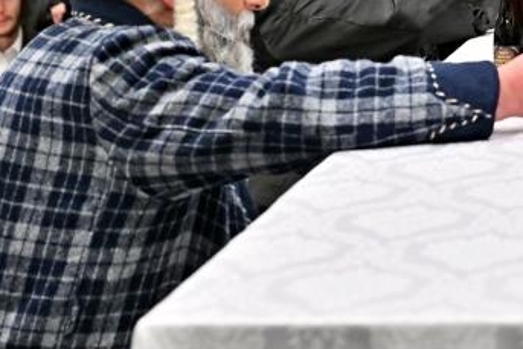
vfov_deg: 8.3
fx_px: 2383
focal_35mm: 164
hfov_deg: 12.2
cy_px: -66
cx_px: 675
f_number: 4
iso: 400
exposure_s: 1/250
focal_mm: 55
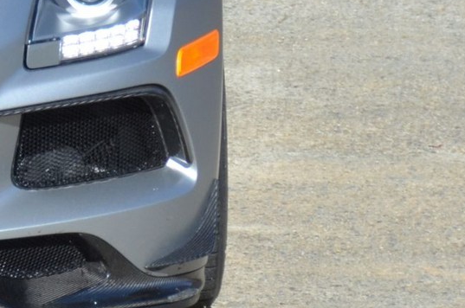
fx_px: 10083
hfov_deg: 2.6
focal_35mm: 782
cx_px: -386
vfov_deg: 1.7
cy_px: -234
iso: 400
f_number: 5.6
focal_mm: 112
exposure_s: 1/1600
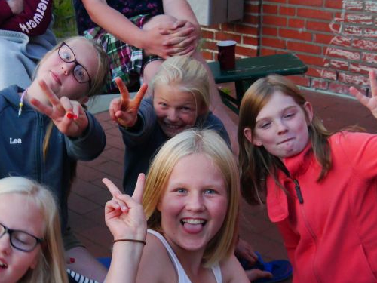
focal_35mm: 76
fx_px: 828
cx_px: 61
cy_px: 208
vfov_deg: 19.3
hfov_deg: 25.1
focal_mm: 19
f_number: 3.8
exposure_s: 1/60
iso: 800
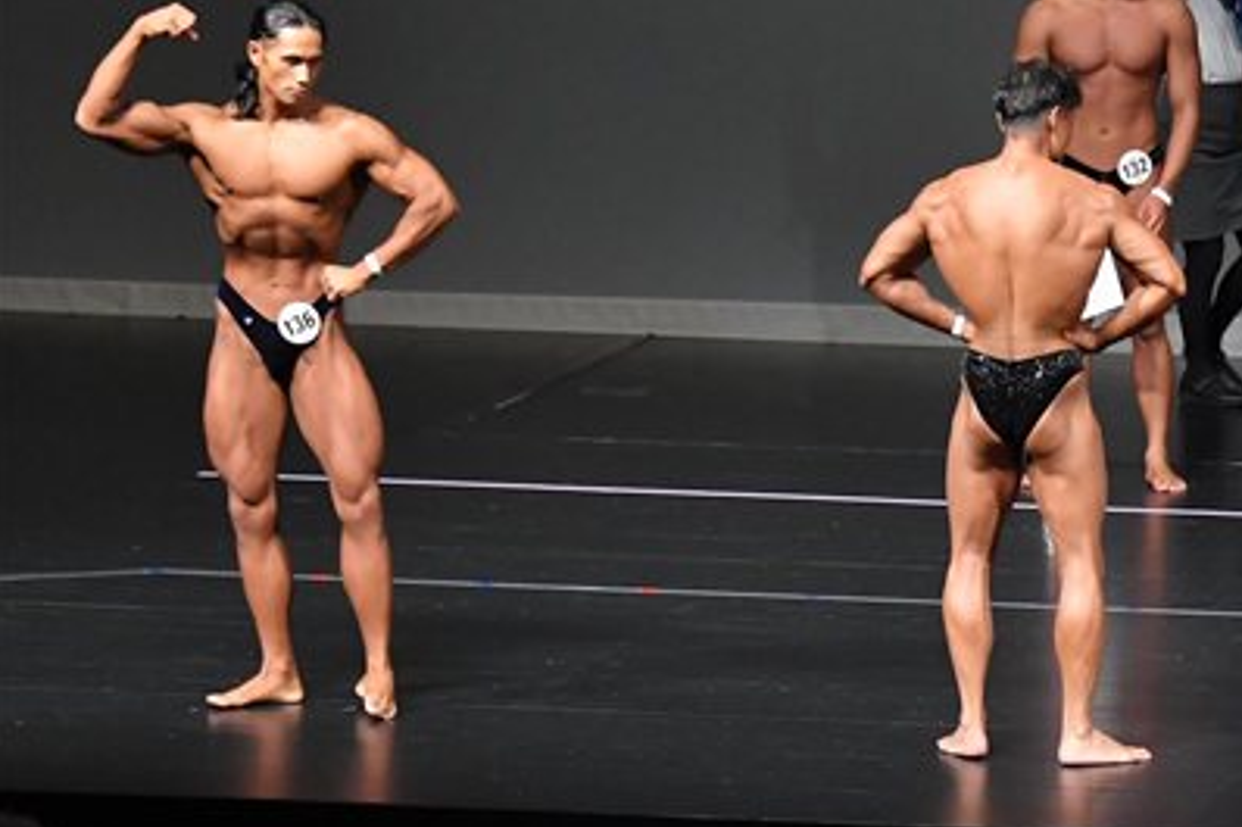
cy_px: 403
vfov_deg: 4.5
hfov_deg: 6.7
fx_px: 10552
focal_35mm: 306
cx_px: 1203
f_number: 5.6
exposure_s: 1/400
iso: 5000
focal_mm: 105
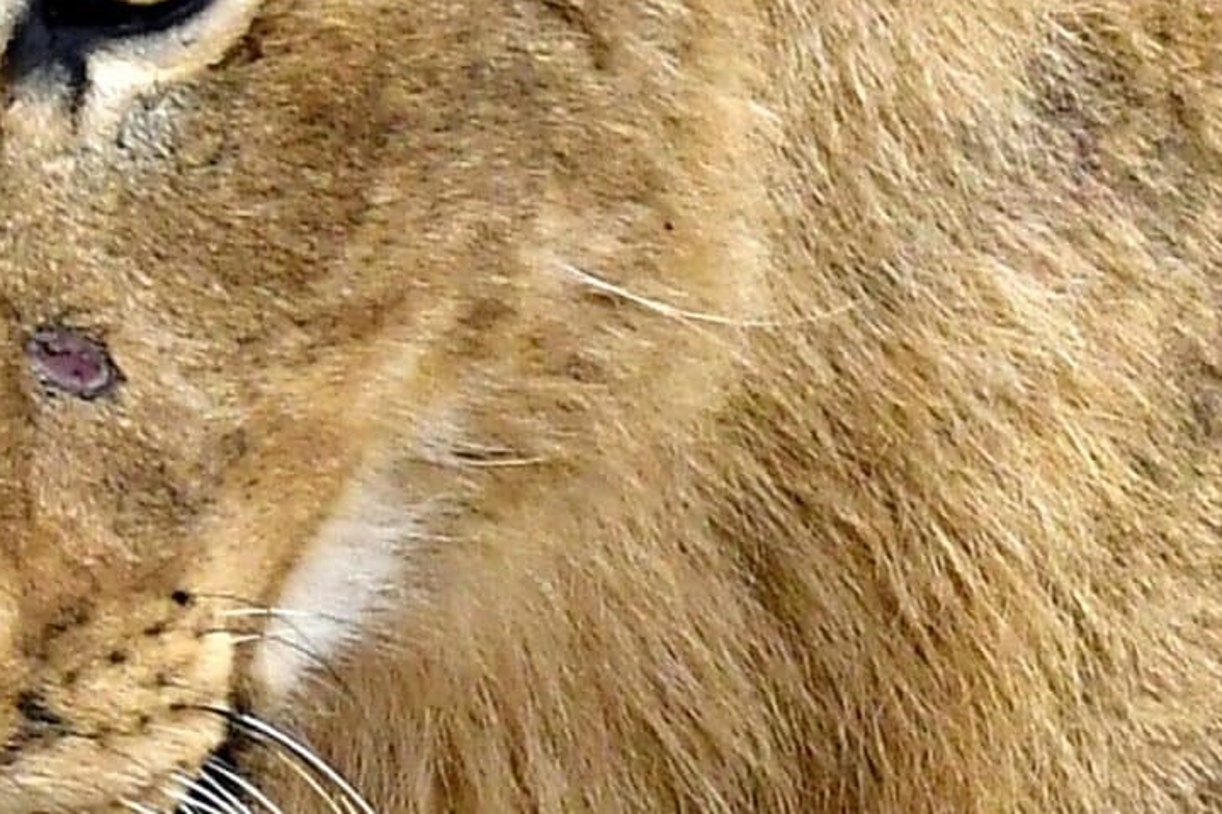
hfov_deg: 2.5
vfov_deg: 1.7
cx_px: 566
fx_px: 28090
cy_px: 239
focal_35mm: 828
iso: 640
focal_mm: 155
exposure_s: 1/1000
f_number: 5.6
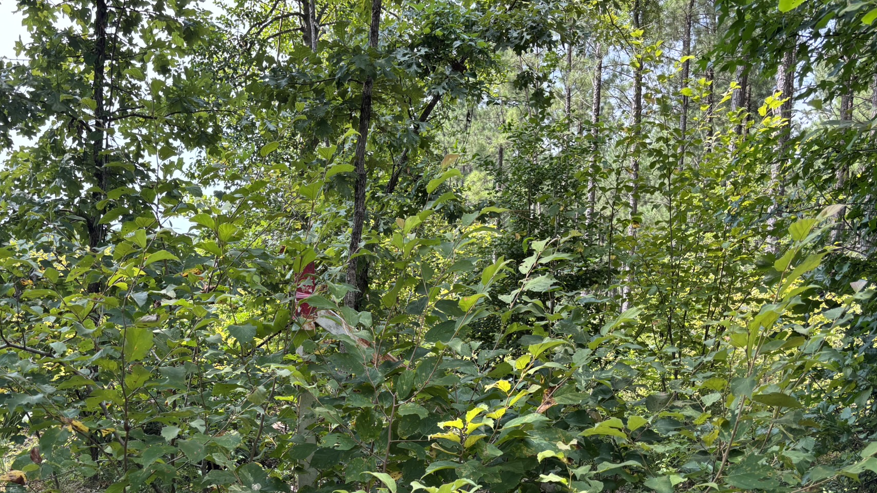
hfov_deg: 57.7
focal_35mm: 34
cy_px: 337
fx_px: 791
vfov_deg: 34.3
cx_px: 362
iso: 50
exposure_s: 1/374
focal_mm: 5.96
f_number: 1.6
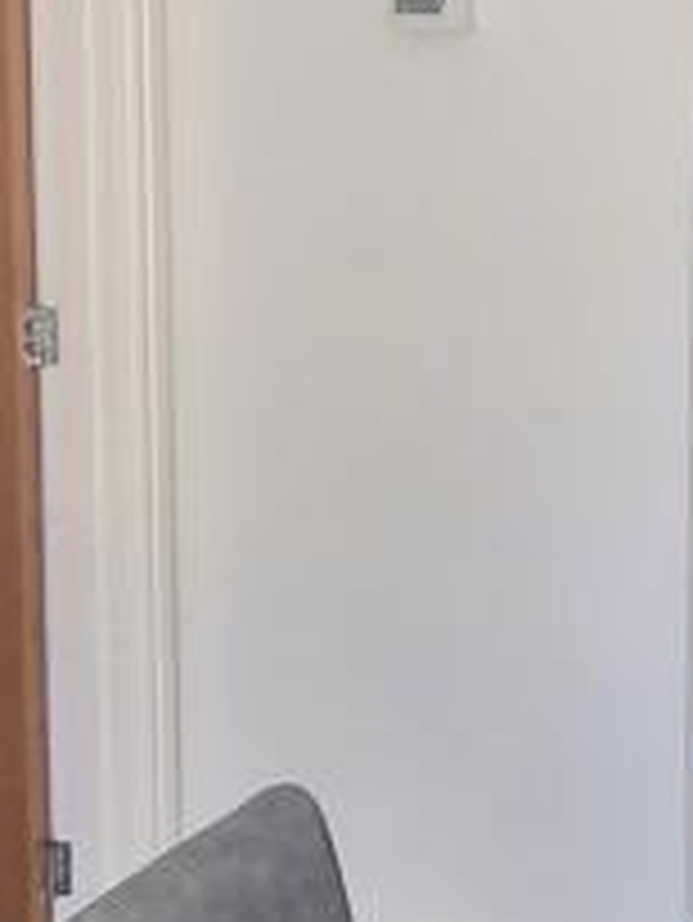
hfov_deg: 18.0
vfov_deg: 29.2
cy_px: 193
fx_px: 1733
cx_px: 1246
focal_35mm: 65
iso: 64
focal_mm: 2.2
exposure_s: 1/100
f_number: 2.2
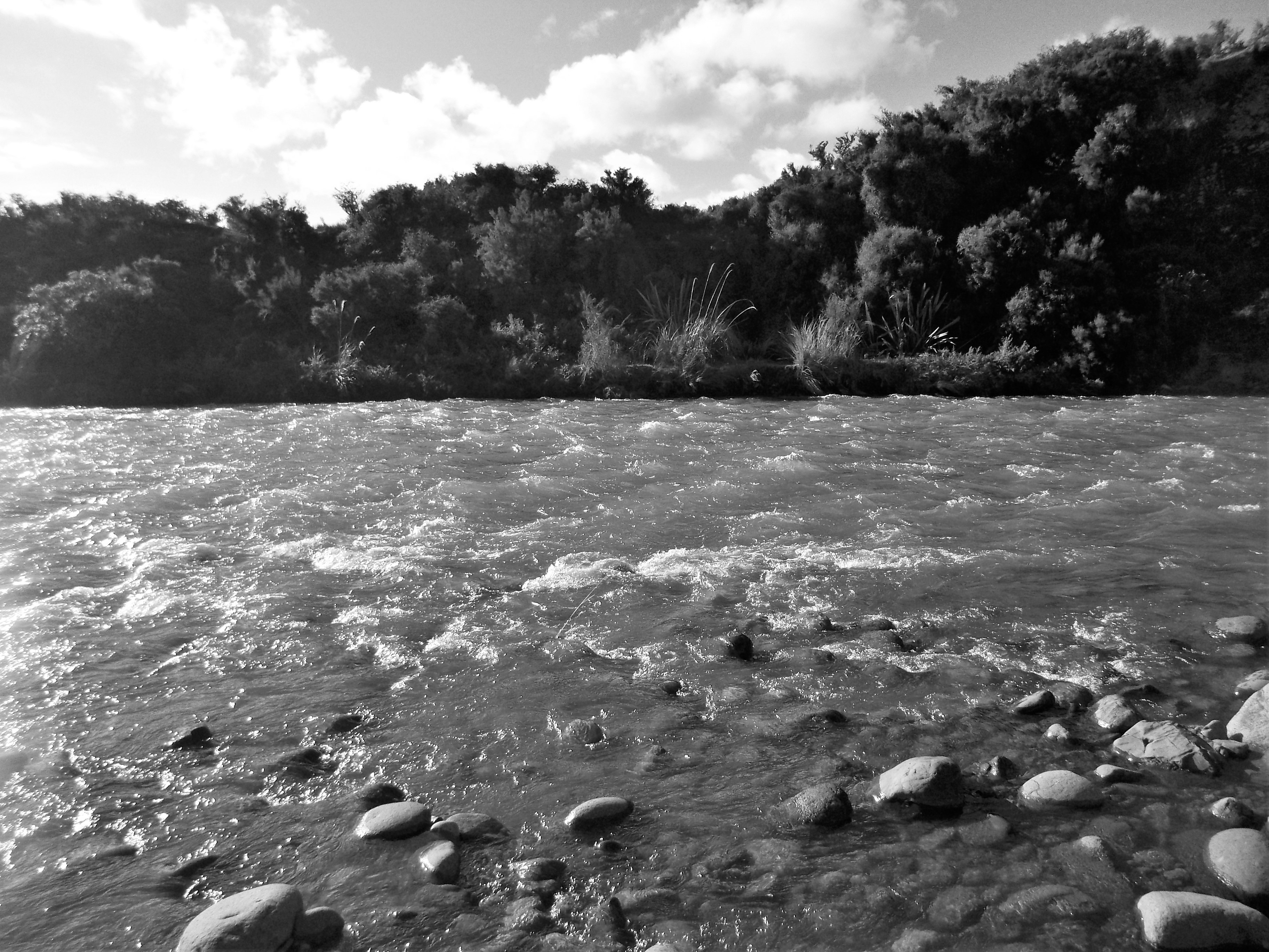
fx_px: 1063
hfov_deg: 61.7
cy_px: 476
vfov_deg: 48.2
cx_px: 634
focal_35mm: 29
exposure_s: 1/800
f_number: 3.3
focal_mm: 4.1
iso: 80
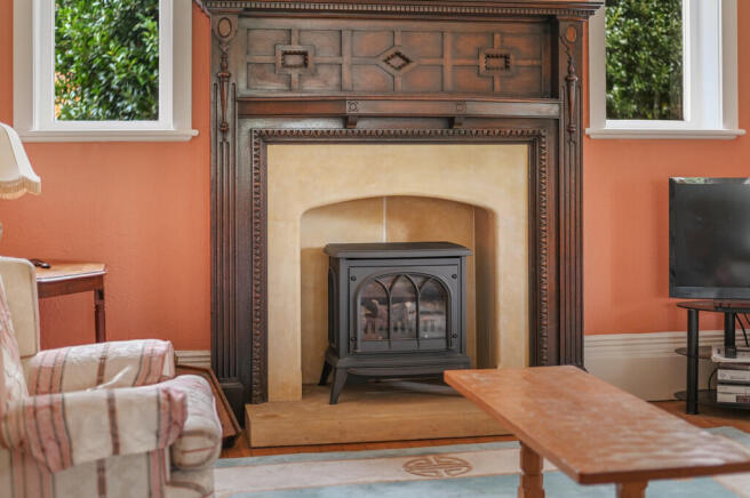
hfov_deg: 39.6
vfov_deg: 26.9
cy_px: 249
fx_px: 1041
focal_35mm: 50
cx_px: 375
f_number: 2
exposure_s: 1/4
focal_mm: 50
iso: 400
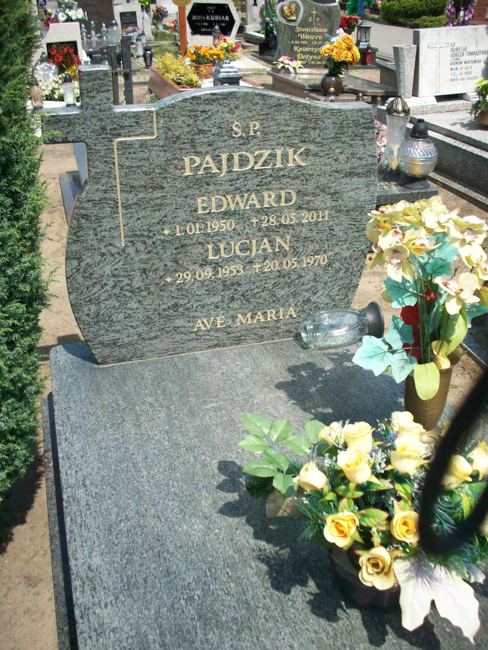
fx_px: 714
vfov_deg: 49.0
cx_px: 243
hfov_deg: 37.7
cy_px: 327
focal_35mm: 38
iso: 80
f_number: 5.6
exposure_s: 1/323
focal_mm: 6.2
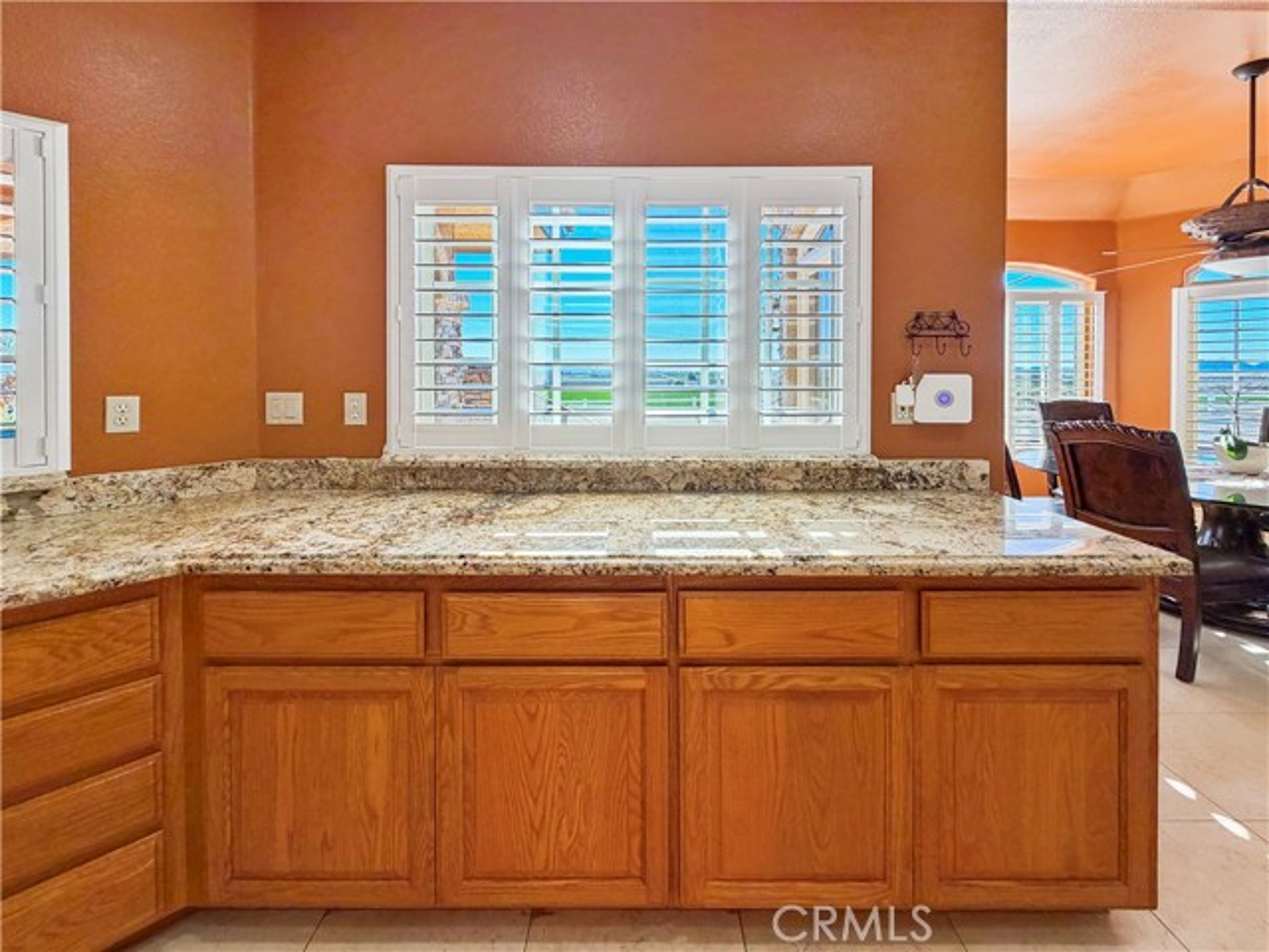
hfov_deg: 102.1
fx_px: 513
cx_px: 634
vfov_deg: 85.7
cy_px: 476
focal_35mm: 14
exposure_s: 1/160
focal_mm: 2.22
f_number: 2.2
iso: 64
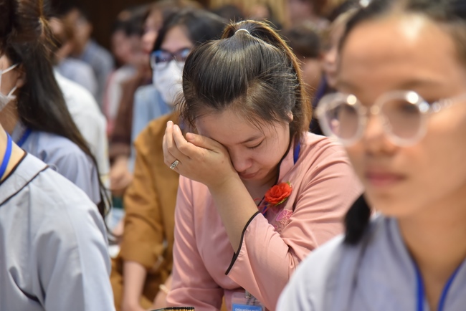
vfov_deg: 11.4
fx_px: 1554
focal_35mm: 120
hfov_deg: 17.1
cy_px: 156
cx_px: 233
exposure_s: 1/60
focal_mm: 120
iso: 1250
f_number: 4
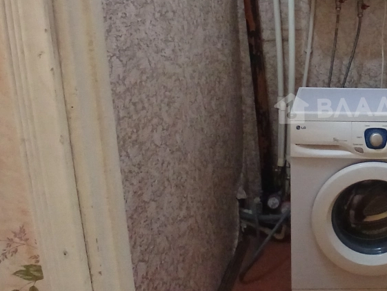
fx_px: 425
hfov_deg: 44.2
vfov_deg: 37.5
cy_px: 105
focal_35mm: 38
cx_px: 355
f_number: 2.2
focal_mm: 1.4
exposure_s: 1/33.3
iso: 200
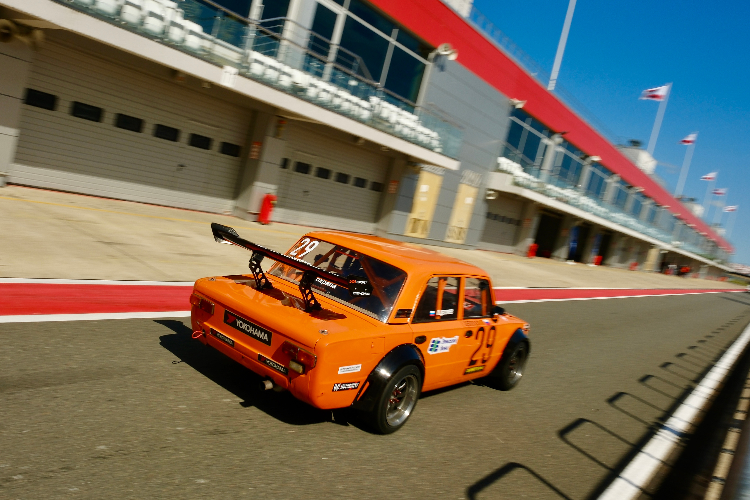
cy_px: 250
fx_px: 500
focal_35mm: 24
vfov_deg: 53.1
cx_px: 375
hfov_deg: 73.7
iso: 160
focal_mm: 16
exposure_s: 1/170
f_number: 18
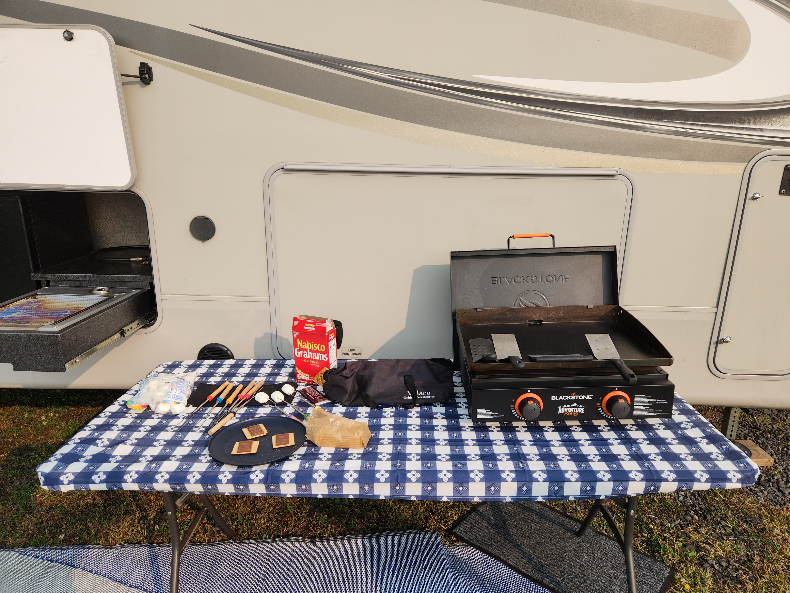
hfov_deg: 73.9
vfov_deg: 58.9
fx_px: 525
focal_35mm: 23
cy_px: 296
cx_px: 395
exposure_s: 1/1145
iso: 20
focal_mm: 5.4
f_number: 1.8
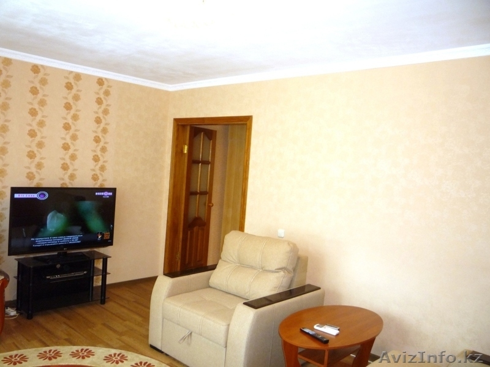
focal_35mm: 30
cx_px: 245
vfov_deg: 46.8
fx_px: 425
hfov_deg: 60.0
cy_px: 184
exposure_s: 1/30
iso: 250
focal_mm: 5.2
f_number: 3.3
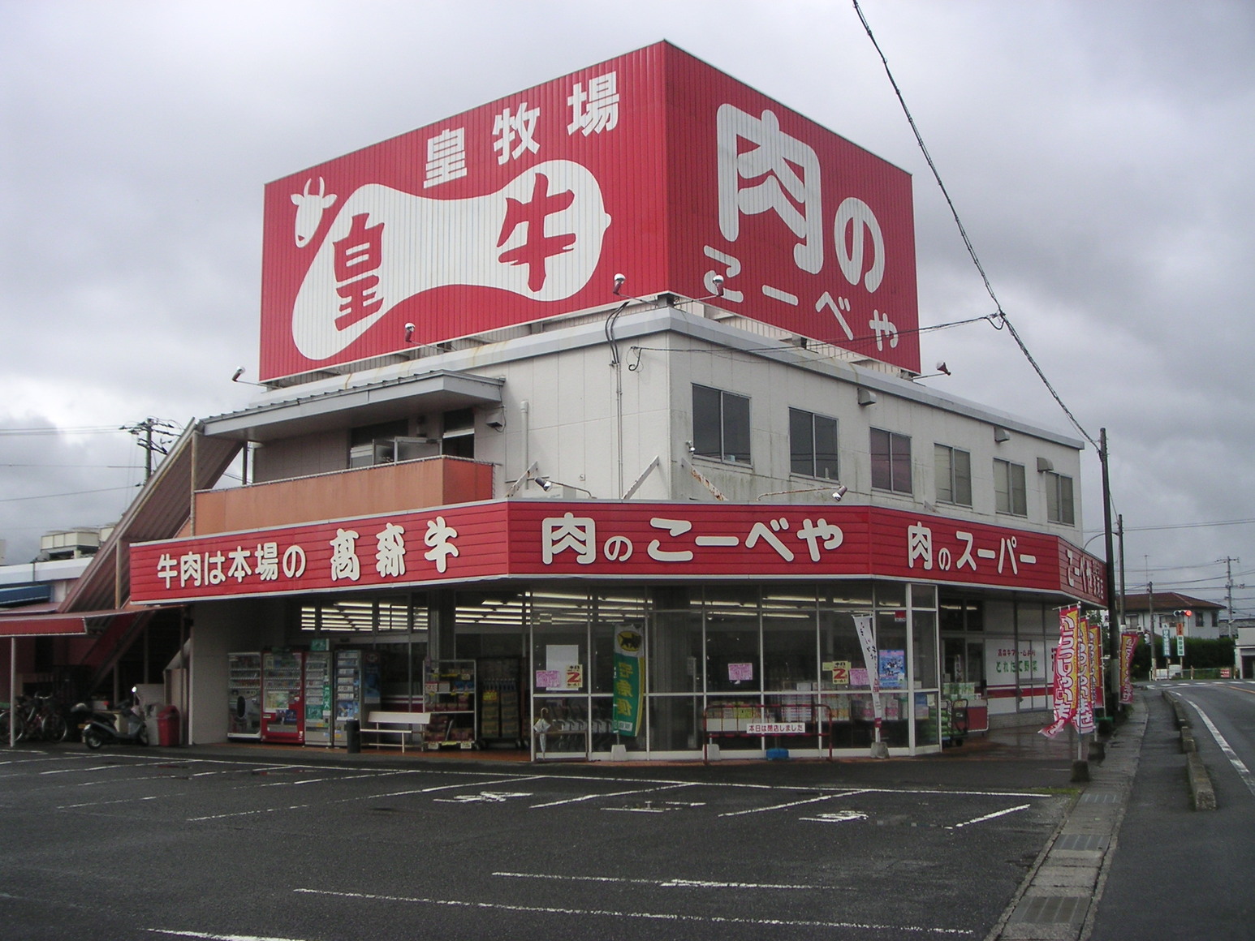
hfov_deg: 49.0
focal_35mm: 38
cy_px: 470
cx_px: 628
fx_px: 1378
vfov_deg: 37.7
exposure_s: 1/180
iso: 50
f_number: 6.7
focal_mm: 6
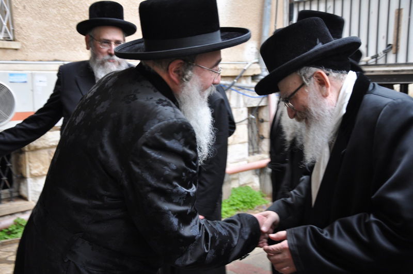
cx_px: 206
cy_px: 137
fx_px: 481
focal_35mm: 42
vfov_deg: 31.8
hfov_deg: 46.5
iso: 450
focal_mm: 28
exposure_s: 1/60
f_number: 4
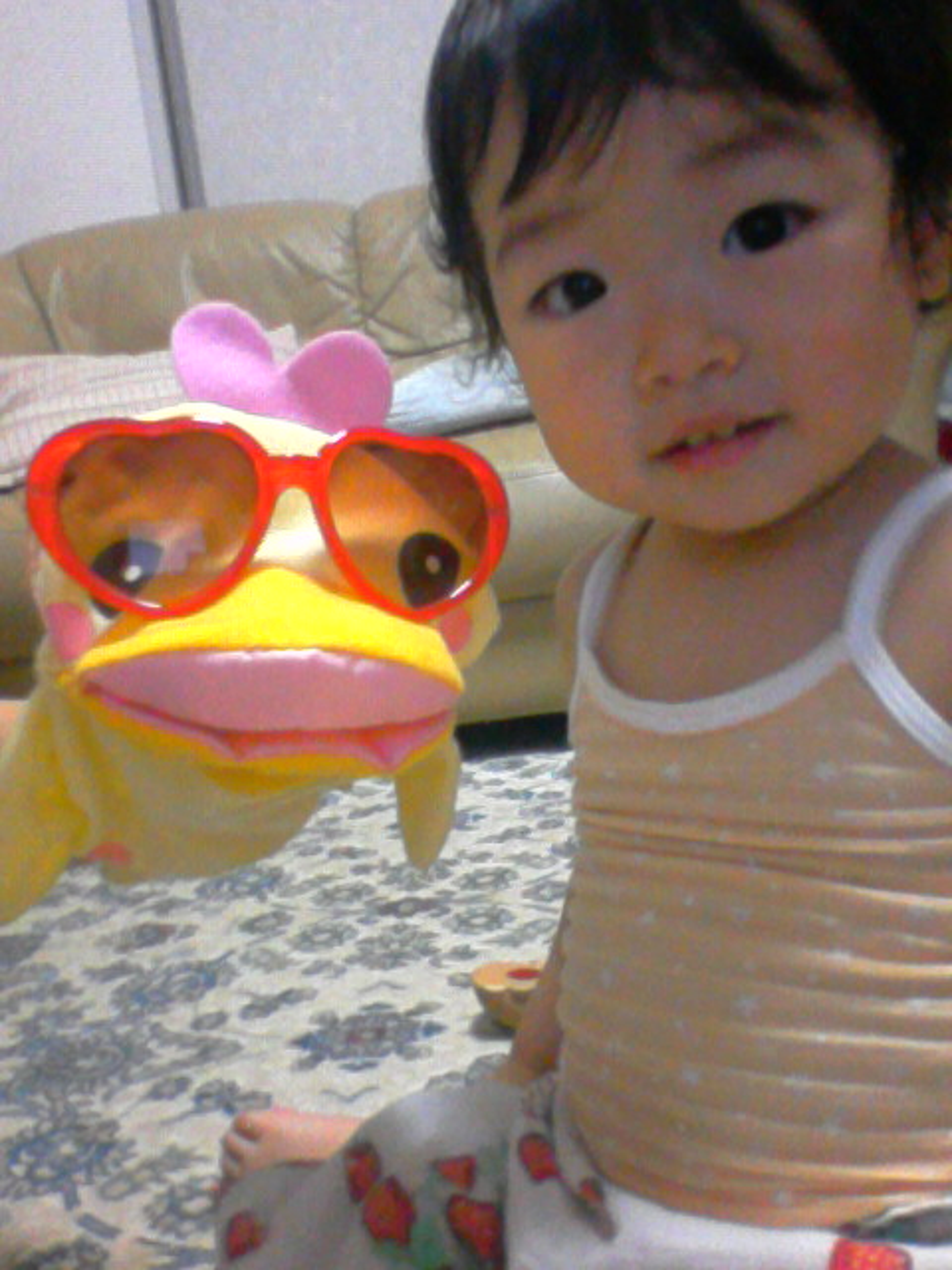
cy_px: 635
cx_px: 476
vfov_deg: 61.7
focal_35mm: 29
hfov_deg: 48.2
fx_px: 1063
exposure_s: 1/10.3
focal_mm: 1.5
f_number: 2.8
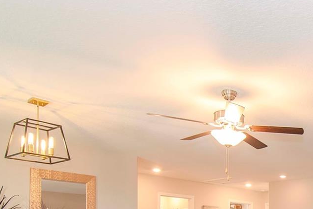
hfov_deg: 43.3
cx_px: 315
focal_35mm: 38
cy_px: 228
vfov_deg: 31.3
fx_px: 330
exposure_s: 1/13
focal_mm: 10
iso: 800
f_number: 6.3
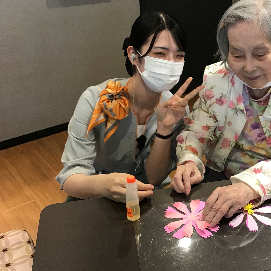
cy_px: 130
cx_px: 203
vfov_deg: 39.2
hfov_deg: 38.2
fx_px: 381
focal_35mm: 43
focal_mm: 3.3
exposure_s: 1/30
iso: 100
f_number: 2.4
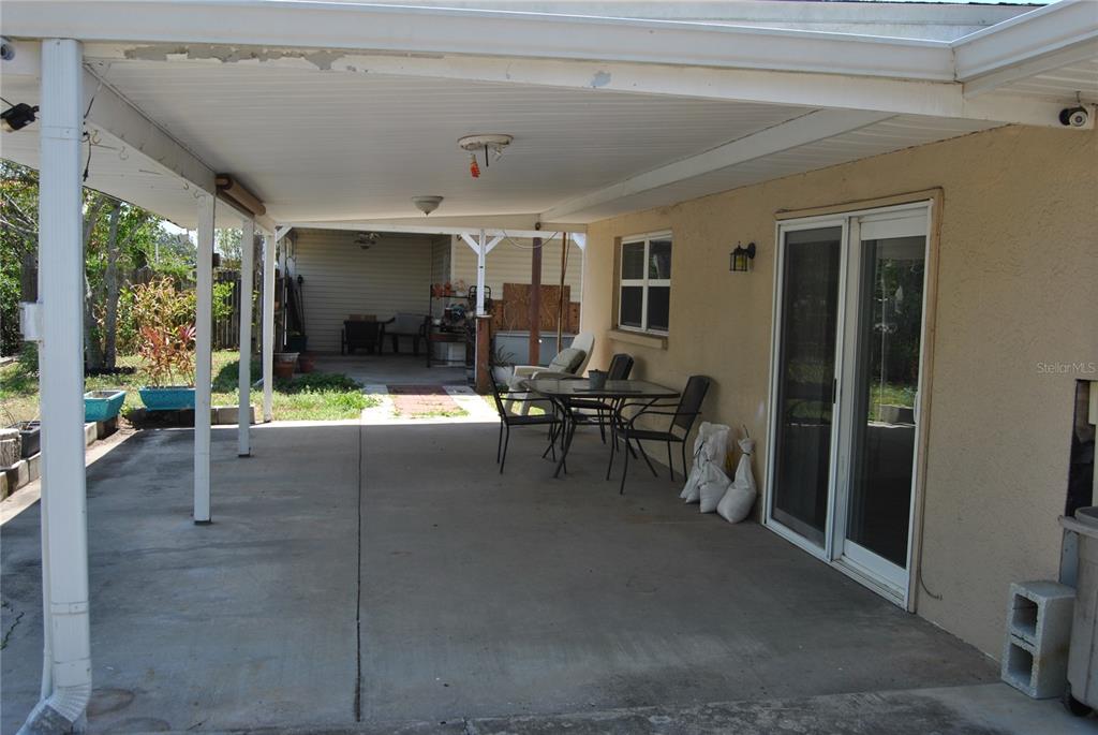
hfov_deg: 61.9
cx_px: 549
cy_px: 368
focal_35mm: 30
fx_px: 916
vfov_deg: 43.7
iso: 100
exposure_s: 1/160
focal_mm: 20
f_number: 6.3
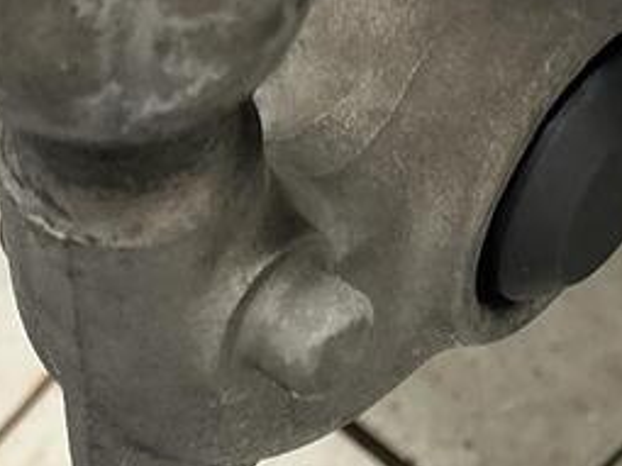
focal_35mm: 147
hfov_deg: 13.4
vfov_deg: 10.1
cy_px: 359
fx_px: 2640
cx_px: 334
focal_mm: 5.7
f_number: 1.5
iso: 125
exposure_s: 1/50
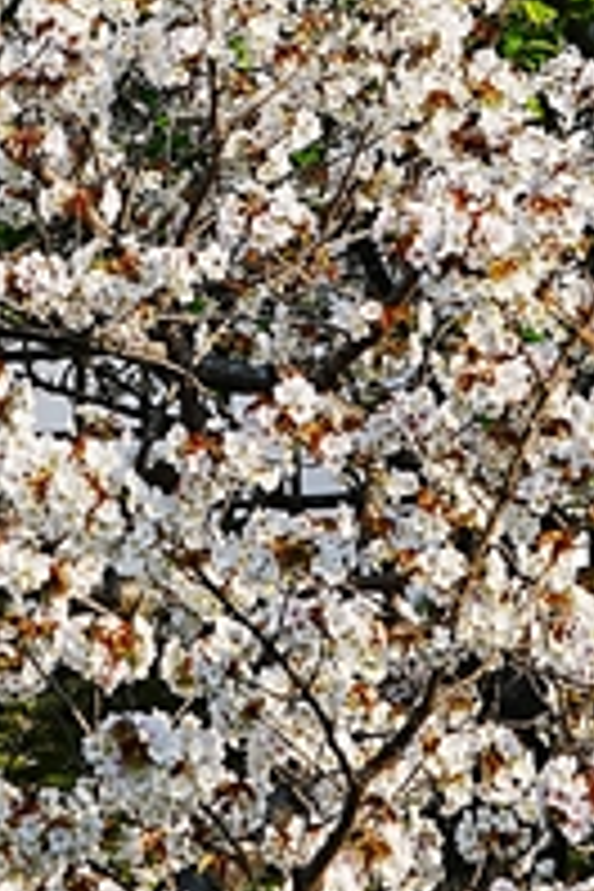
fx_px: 4801
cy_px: -333
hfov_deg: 7.1
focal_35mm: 194
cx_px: 133
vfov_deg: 10.3
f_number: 8
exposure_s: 1/200
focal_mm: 48
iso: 100
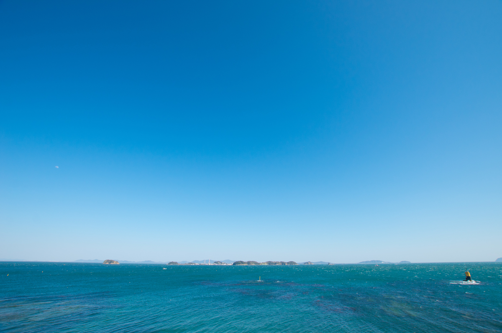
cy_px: 166
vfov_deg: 77.1
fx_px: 209
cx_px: 251
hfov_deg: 100.5
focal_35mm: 15
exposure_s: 1/800
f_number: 8
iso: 160
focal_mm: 10
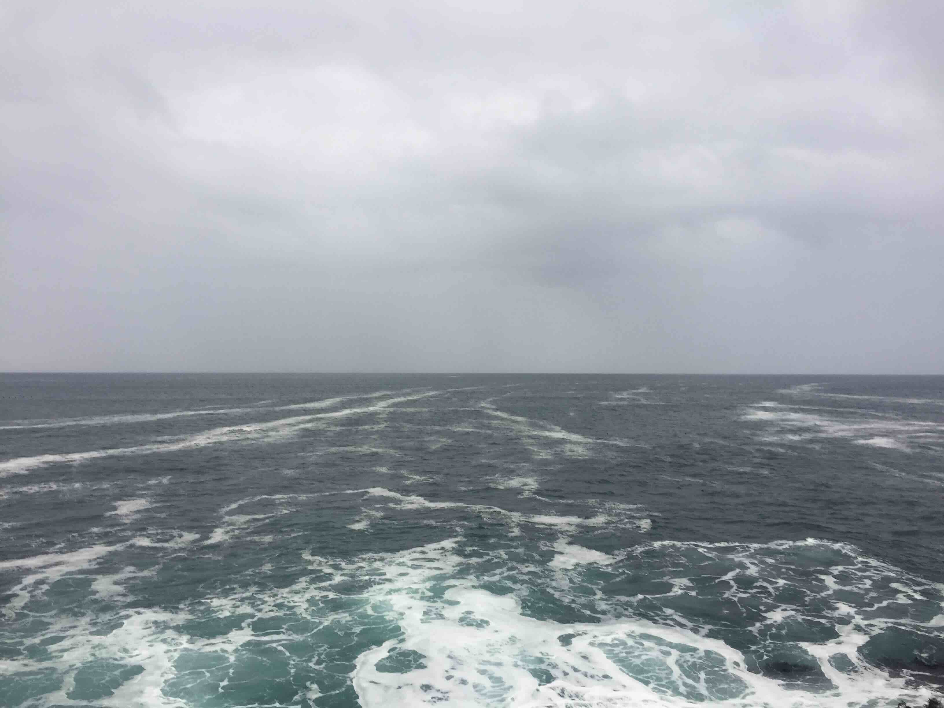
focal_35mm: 29
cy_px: 354
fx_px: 791
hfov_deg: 61.7
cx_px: 472
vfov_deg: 48.2
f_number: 2.2
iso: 32
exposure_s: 1/50
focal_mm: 4.15
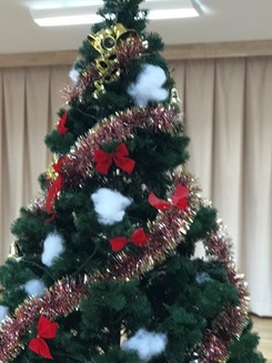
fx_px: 975
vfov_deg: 21.1
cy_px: 196
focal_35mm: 93
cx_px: 129
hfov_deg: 15.9
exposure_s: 1/50
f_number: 2.8
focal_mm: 6.6
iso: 80
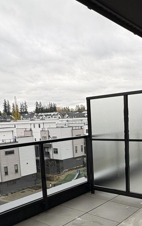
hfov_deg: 34.2
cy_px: 155
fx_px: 229
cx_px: 91
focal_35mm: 37
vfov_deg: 51.5
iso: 40
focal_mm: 2.22
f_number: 2.2
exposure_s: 1/386
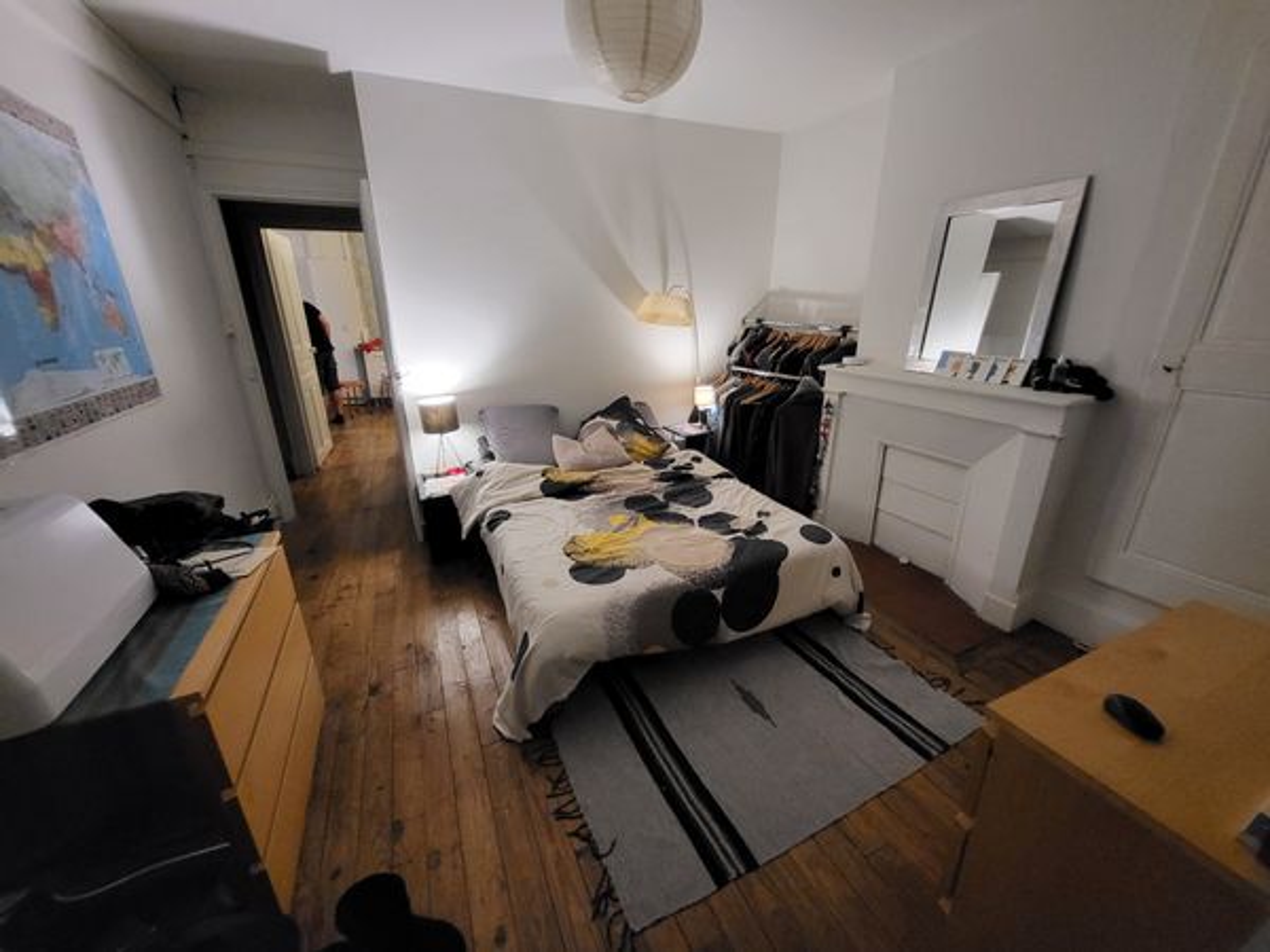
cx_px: 635
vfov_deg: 89.9
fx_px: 477
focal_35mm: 13
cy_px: 476
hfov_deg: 106.2
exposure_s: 1/25
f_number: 2.2
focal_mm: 1.74
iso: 800
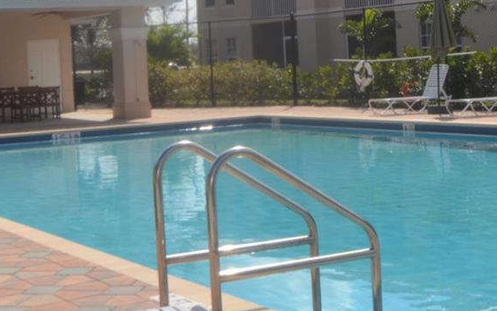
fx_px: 962
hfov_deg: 28.9
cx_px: 190
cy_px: 34
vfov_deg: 18.1
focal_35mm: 71
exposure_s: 1/200
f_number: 11
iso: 100
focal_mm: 26
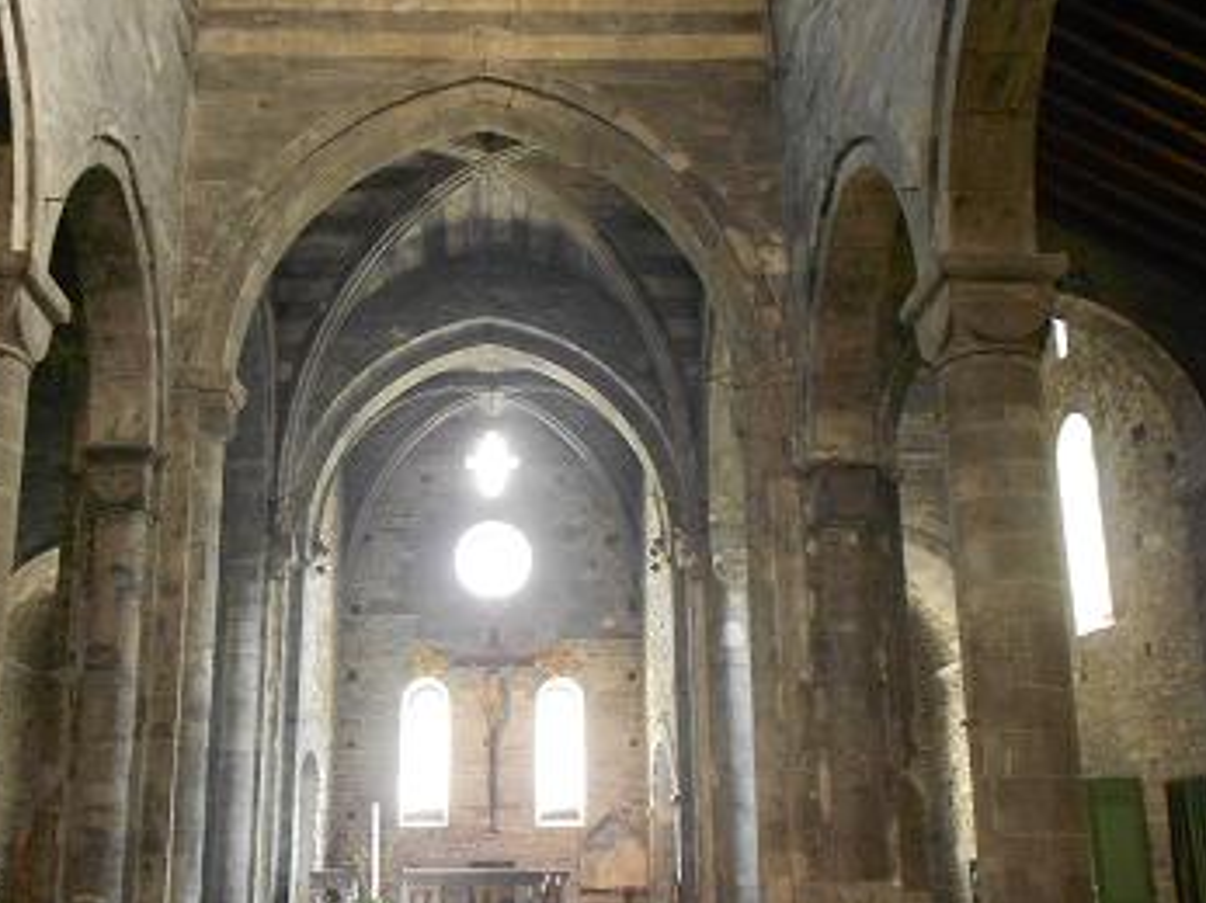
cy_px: 472
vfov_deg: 38.6
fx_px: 1289
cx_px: 527
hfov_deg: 50.0
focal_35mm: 37
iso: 400
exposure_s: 1/6
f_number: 3.2
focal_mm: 4.6
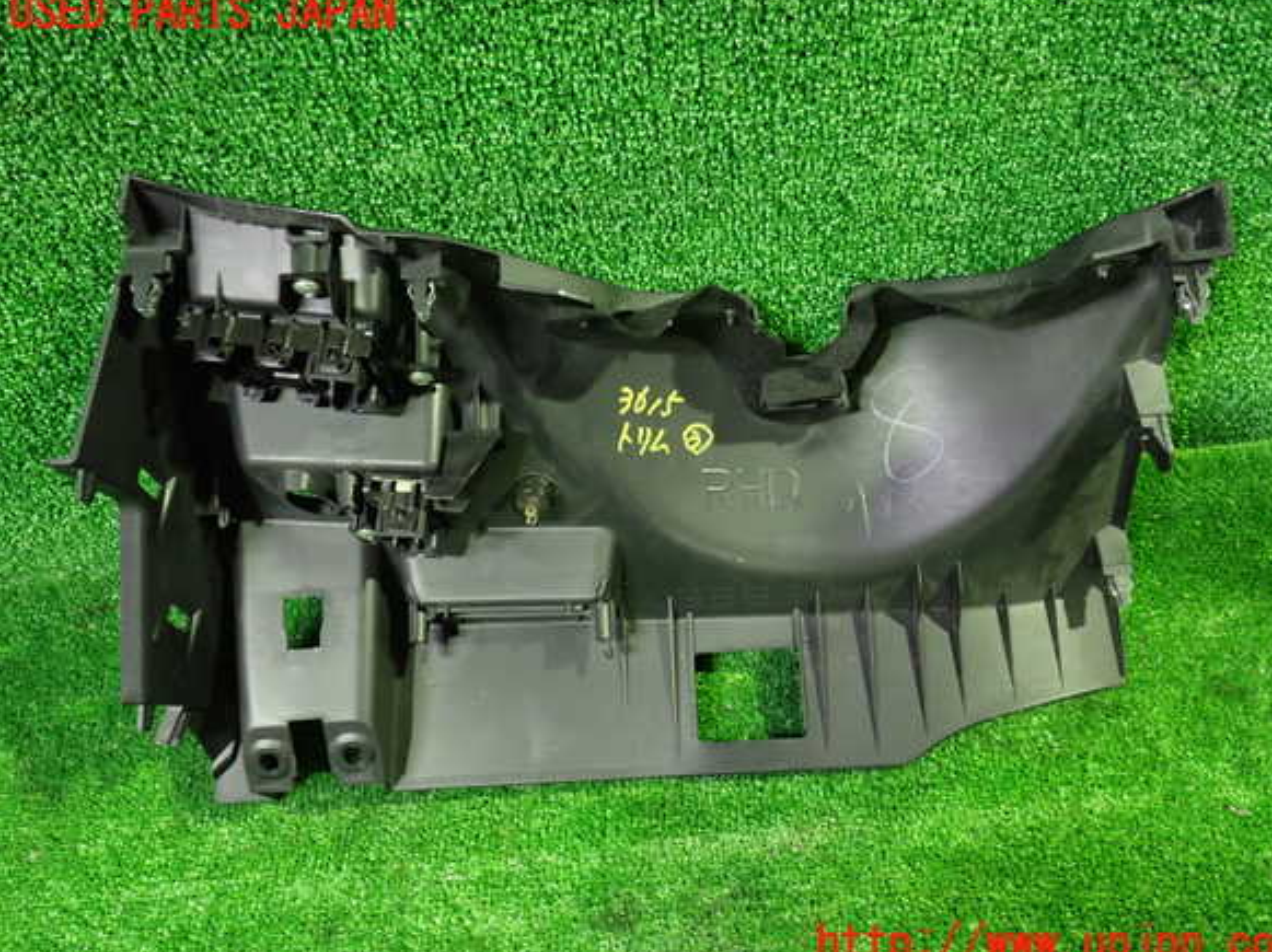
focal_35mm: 31
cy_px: 479
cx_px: 655
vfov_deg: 45.4
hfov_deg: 58.4
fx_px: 1138
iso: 800
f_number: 2.3
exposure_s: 1/25
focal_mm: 5.4
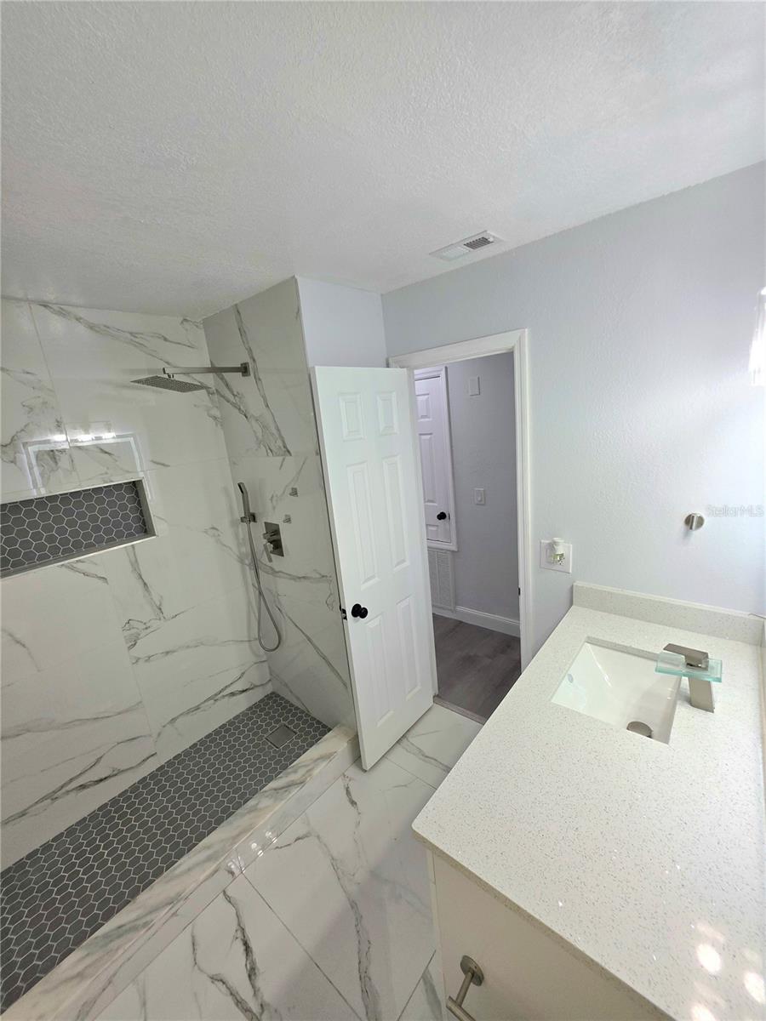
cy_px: 510
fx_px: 384
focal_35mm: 13
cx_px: 383
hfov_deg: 89.9
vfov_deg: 106.2
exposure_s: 1/120
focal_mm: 2.2
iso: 64
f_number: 1.9
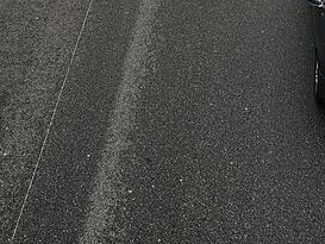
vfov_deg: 13.9
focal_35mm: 102
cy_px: -90
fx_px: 958
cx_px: 239
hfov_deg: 19.1
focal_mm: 4.15
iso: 25
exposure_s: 1/100
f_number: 2.2
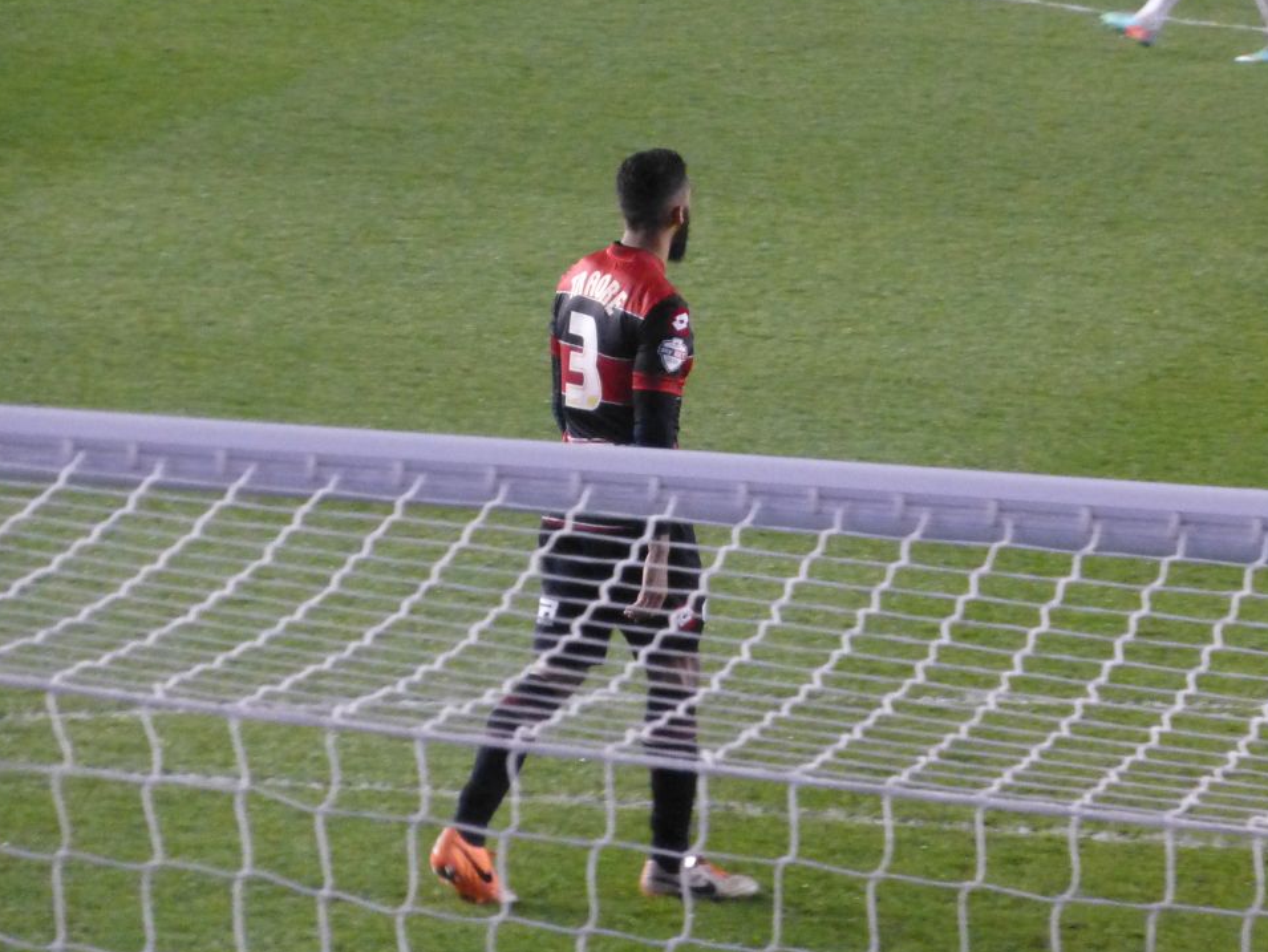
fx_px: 15464
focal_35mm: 422
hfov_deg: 4.7
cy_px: 368
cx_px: 700
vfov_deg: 3.5
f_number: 5.9
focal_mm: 60
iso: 1600
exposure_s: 1/60
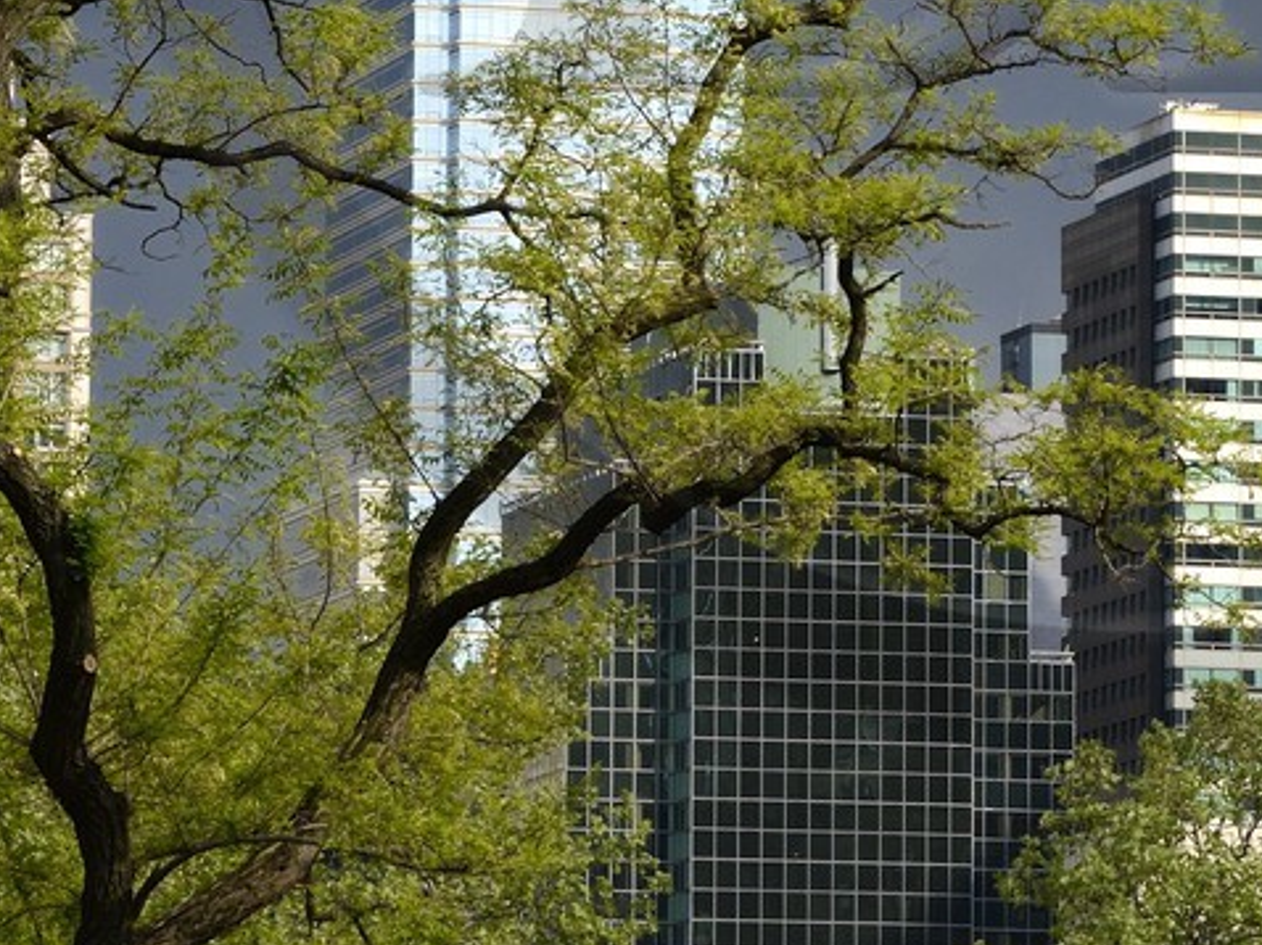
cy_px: -335
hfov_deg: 5.9
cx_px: 1164
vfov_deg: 4.4
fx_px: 12316
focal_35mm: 338
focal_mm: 105
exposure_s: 1/320
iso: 400
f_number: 11
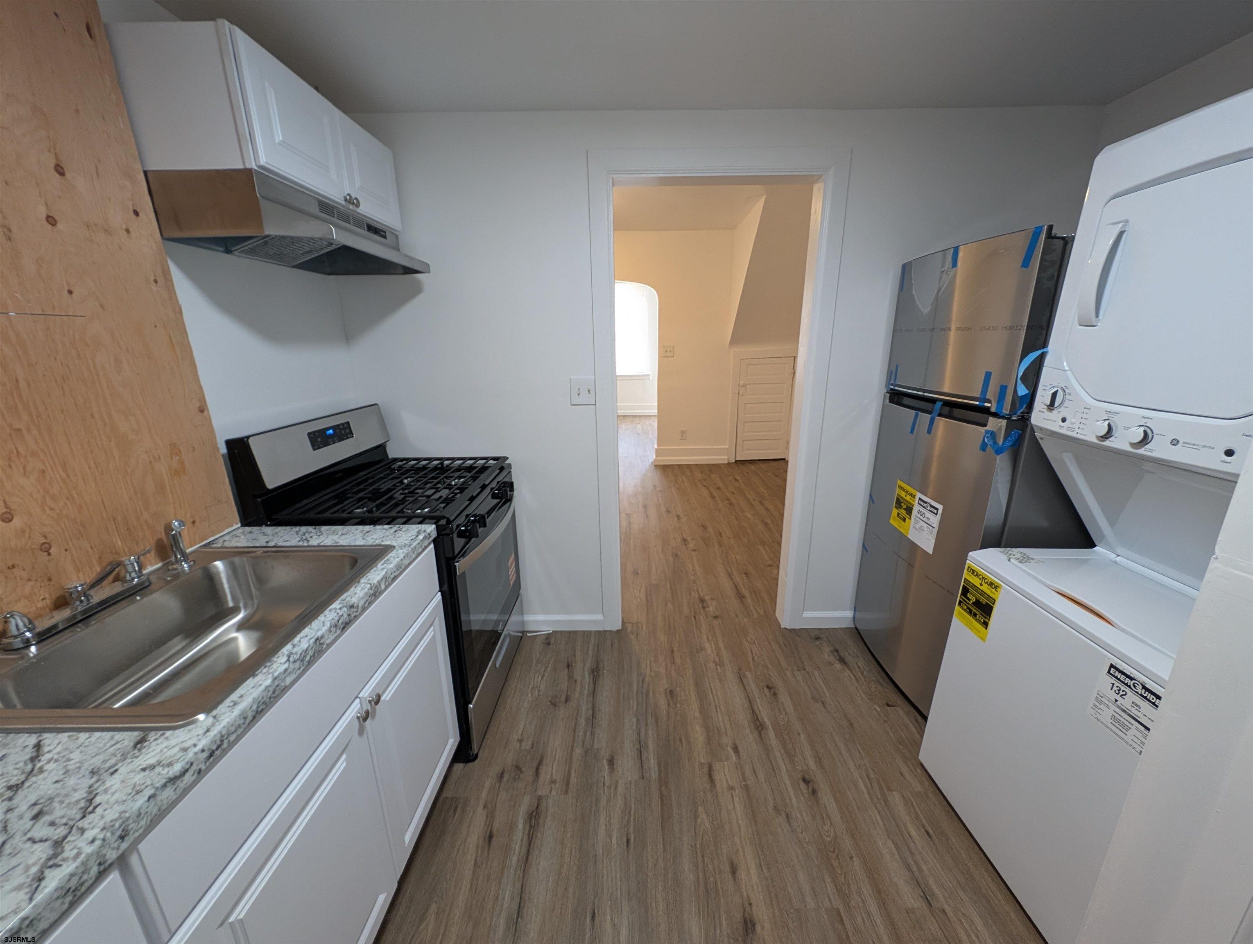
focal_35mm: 12
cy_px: 472
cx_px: 626
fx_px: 435
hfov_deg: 110.5
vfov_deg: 94.6
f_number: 1.95
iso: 174
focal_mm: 2.23
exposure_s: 1/40
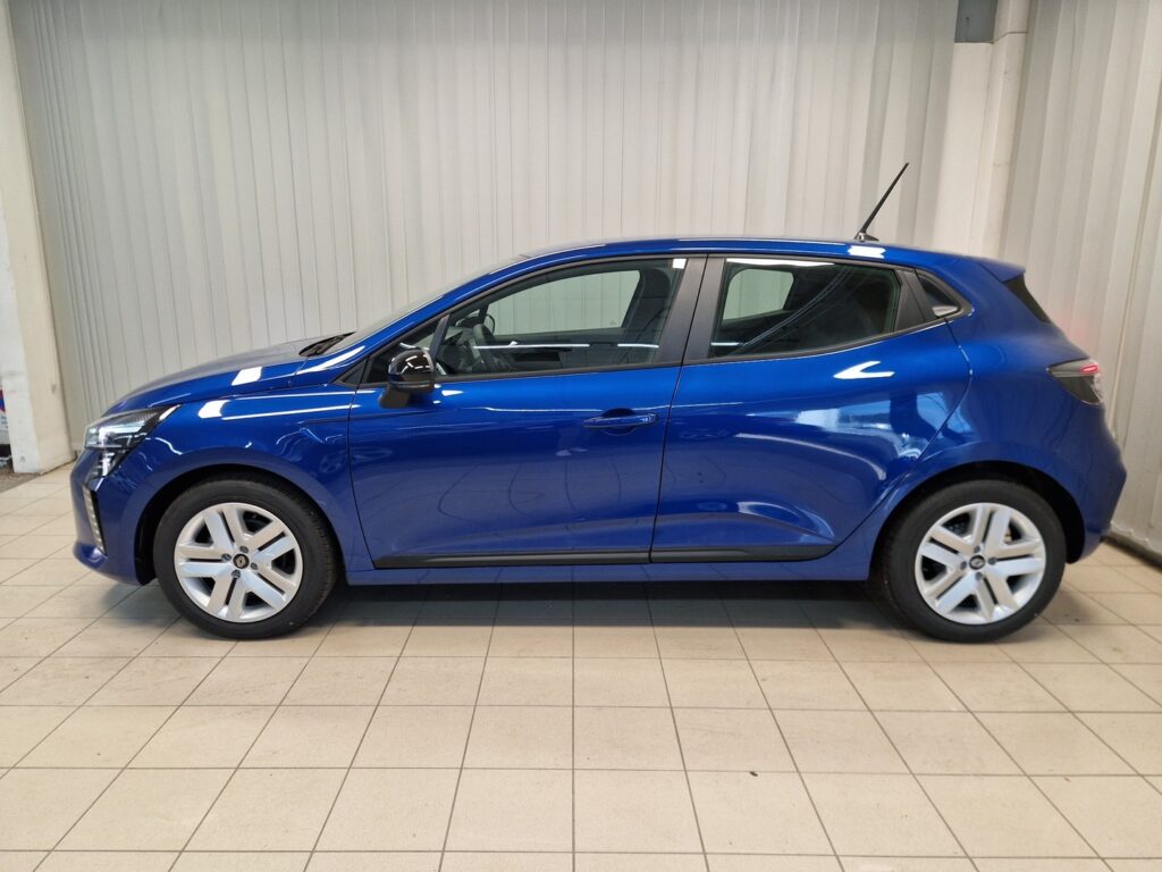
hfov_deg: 73.9
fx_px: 772
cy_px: 436
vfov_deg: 58.9
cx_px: 581
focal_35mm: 23
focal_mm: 5.4
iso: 160
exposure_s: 1/180
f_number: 1.8
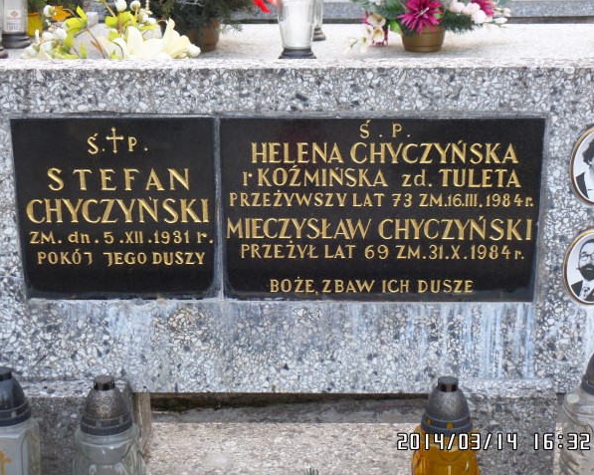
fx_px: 1177
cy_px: 237
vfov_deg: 22.8
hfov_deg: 28.3
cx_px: 317
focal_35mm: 67
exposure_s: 1/45
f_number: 3.6
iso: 100
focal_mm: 11.4
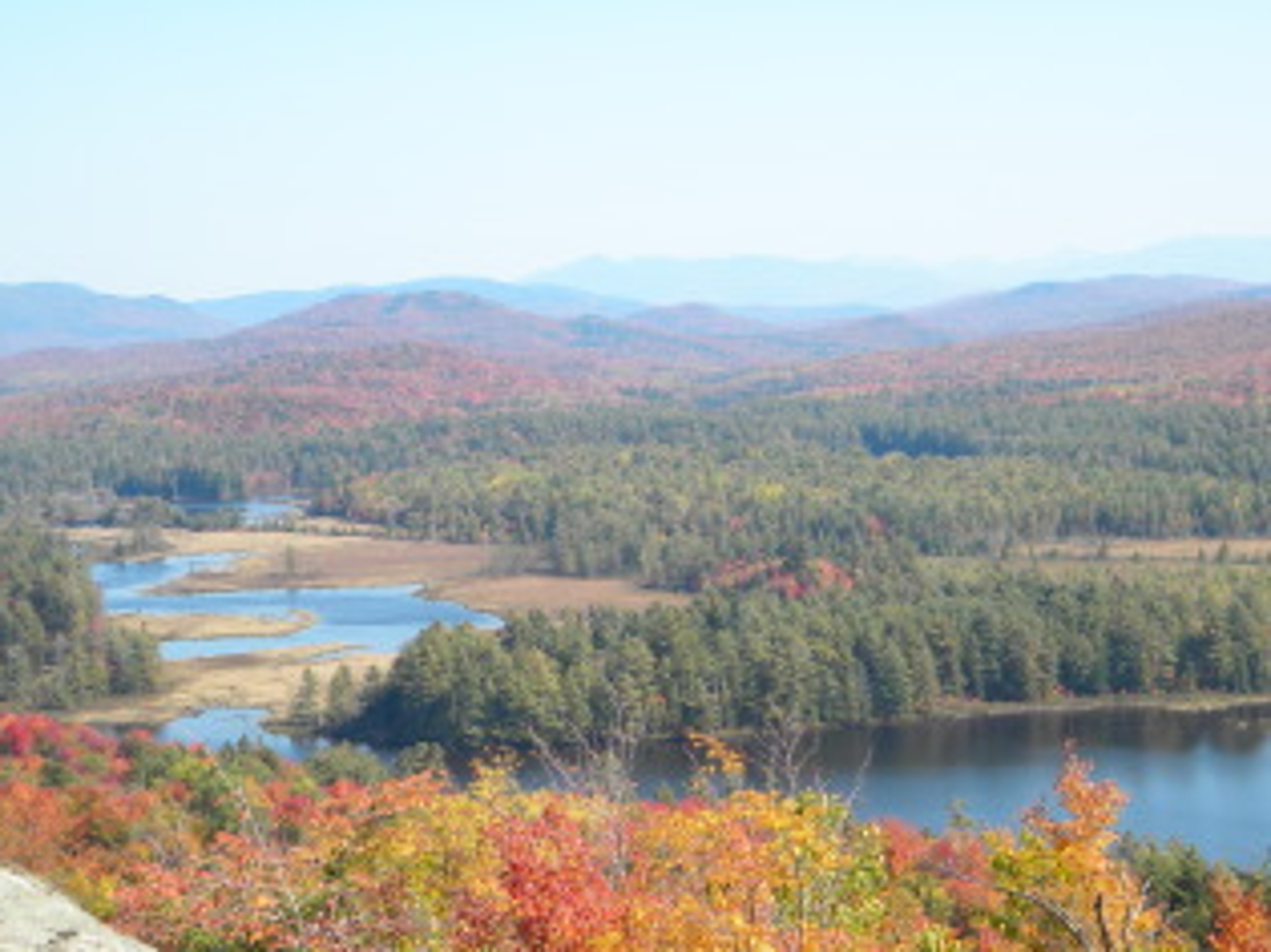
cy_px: 597
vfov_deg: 17.3
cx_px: 763
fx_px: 3120
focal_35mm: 85
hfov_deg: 23.0
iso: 80
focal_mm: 12.2
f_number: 4.3
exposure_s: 1/374
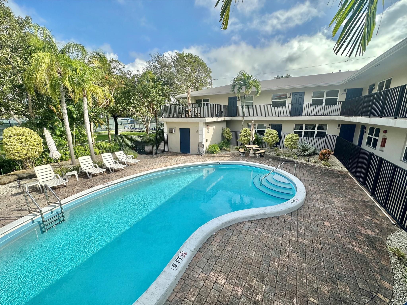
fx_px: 165
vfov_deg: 85.7
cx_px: 204
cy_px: 152
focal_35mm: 14
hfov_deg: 102.1
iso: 50
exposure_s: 1/1247
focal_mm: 2.22
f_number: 2.2
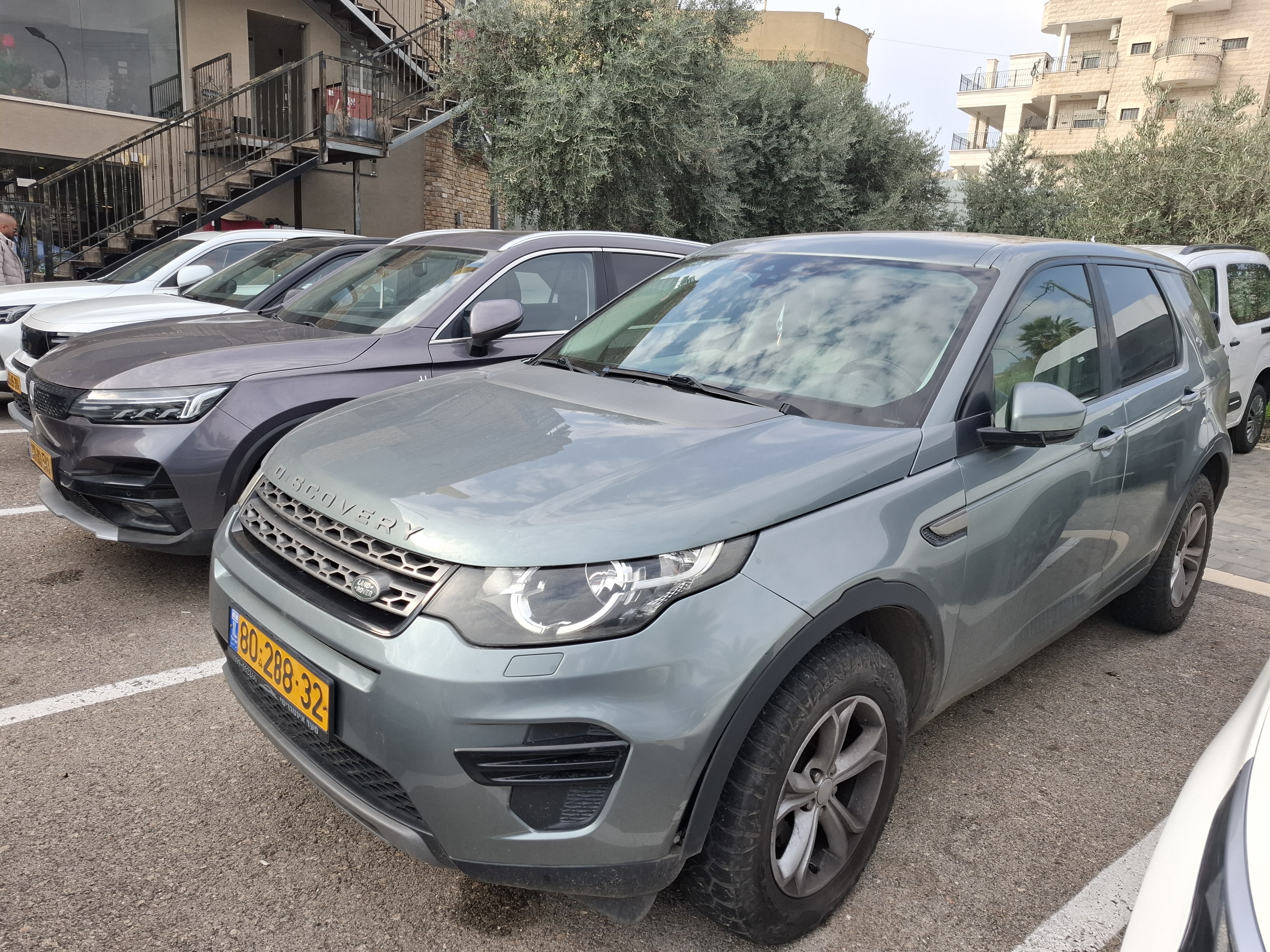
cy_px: 476
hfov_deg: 73.9
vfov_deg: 58.9
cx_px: 635
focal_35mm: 23
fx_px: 844
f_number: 1.8
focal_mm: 5.54
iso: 50
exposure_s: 1/838
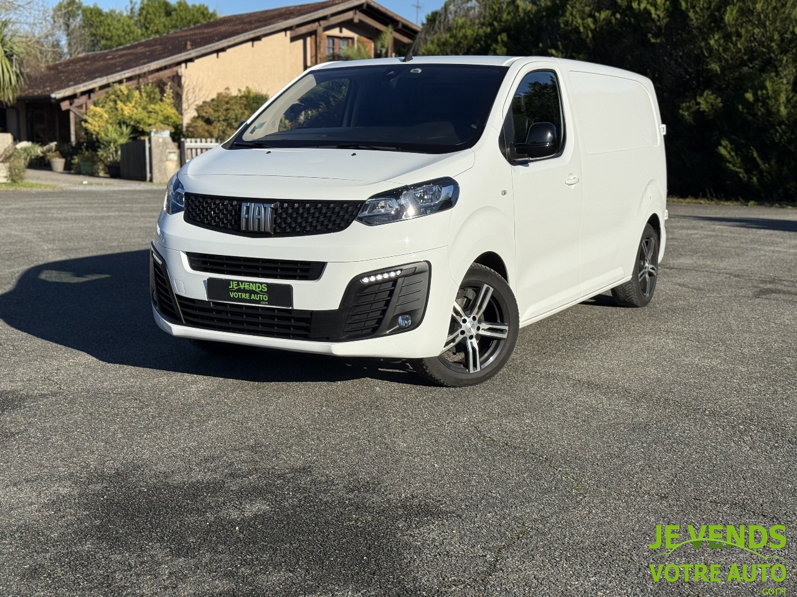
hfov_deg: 39.7
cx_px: 398
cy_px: 298
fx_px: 1105
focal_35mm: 48
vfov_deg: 30.3
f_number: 1.78
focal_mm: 6.76
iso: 64
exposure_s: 1/7874
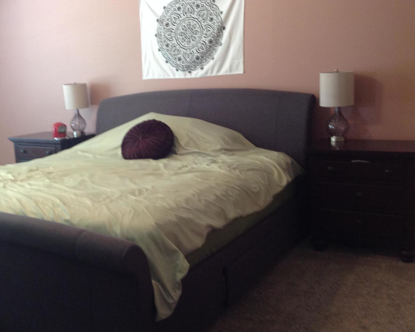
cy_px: 154
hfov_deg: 41.8
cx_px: 160
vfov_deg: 34.1
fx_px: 540
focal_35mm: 44
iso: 125
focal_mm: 4.28
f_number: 2.4
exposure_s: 1/15
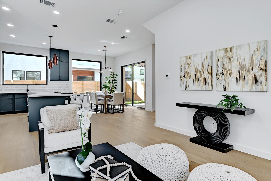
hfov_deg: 84.0
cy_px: 90
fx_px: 151
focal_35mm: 20
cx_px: 136
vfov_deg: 61.9
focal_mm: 20
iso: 400
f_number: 10
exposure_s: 1/10
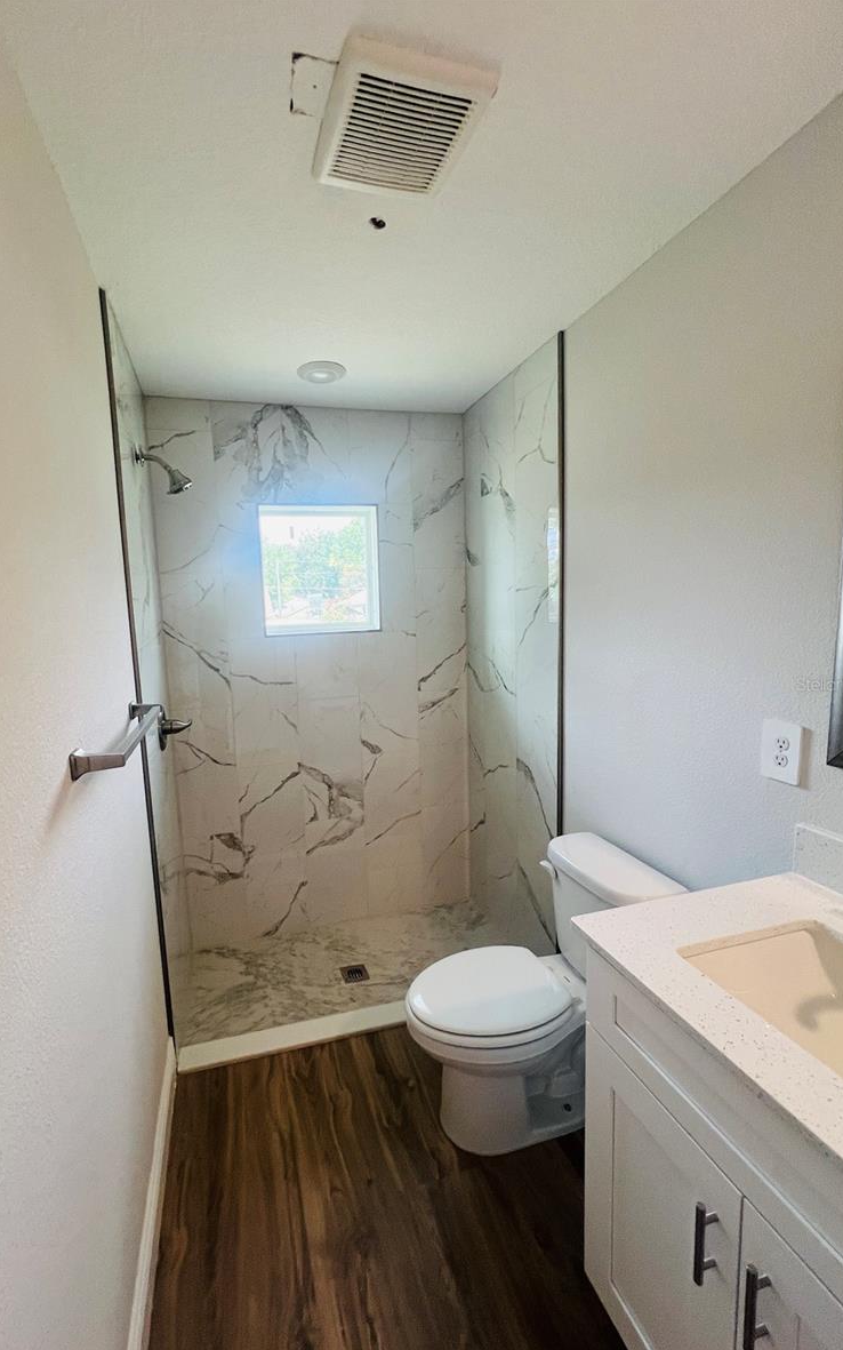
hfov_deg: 78.2
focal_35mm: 14
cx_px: 363
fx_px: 515
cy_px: 684
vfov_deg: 105.3
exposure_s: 1/120
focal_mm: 1.57
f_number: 1.8
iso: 125
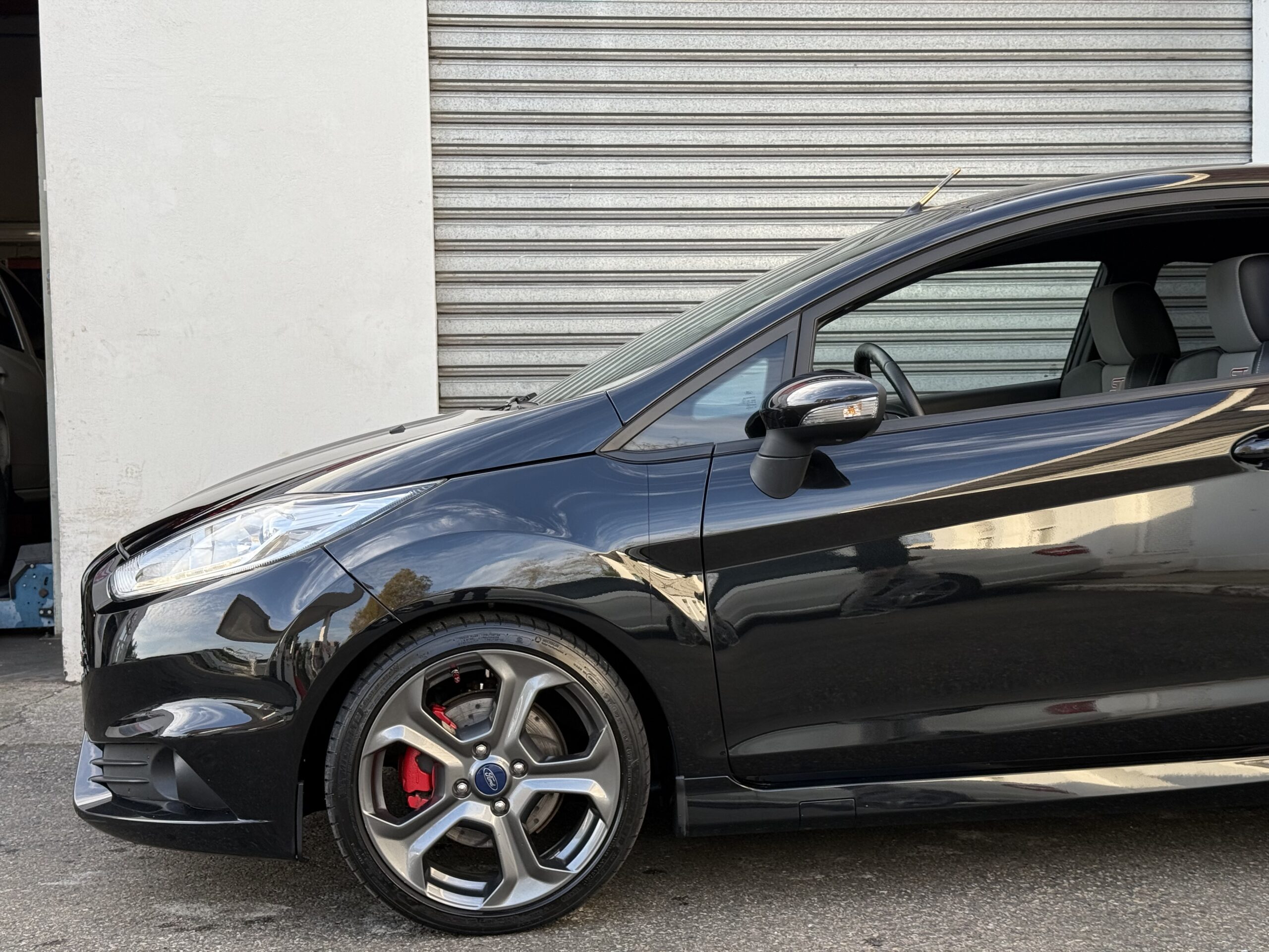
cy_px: 476
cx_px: 634
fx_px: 1760
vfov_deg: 30.3
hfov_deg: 39.7
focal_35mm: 48
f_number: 1.78
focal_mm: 6.76
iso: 64
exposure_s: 1/466
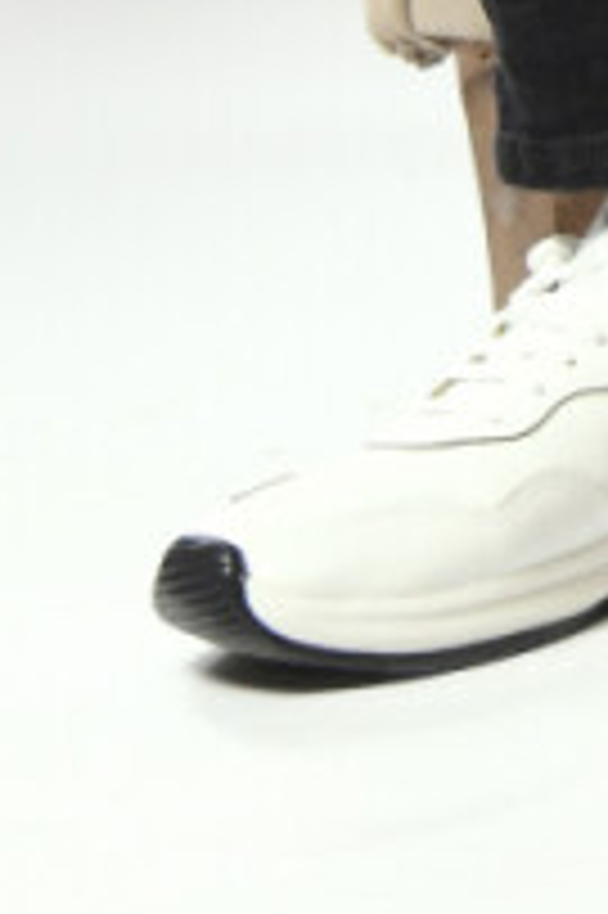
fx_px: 5709
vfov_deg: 8.4
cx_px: 1585
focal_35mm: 225
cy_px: -1202
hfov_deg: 5.8
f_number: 5
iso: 400
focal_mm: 38
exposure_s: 1/125
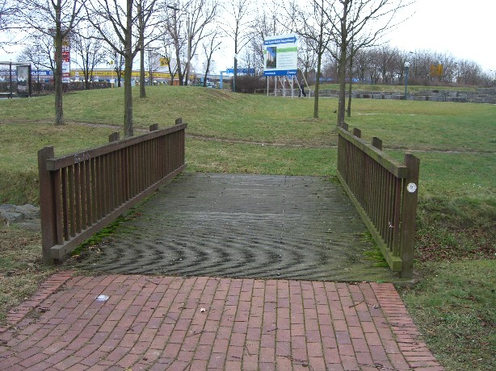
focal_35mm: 38
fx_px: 544
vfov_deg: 37.7
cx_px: 248
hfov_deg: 49.0
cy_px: 186
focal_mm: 7.9
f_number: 2.8
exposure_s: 1/80
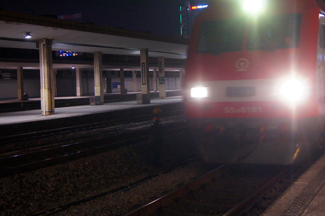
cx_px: 173
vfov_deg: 25.8
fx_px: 469
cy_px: 73
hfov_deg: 38.2
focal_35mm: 52
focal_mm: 26
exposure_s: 1/30
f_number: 4
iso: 1600
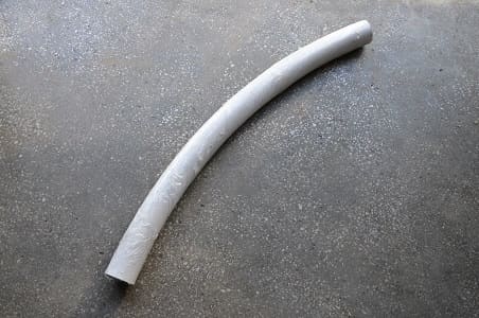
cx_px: 240
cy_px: 159
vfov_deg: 41.6
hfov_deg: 59.6
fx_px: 419
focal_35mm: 32
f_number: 5.6
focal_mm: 21
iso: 400
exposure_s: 1/125
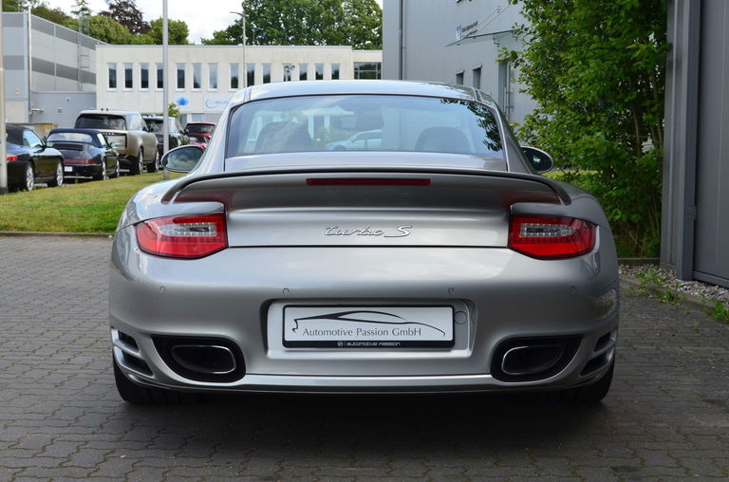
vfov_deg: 22.5
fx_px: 1212
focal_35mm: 60
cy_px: 241
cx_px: 364
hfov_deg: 33.5
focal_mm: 40
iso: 200
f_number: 11
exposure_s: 1/100
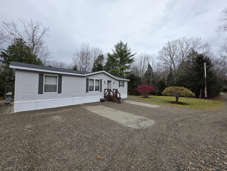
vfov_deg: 89.9
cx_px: 114
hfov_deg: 106.2
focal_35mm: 13
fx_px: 85
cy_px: 86
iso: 40
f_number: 1.9
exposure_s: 1/358
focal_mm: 2.2
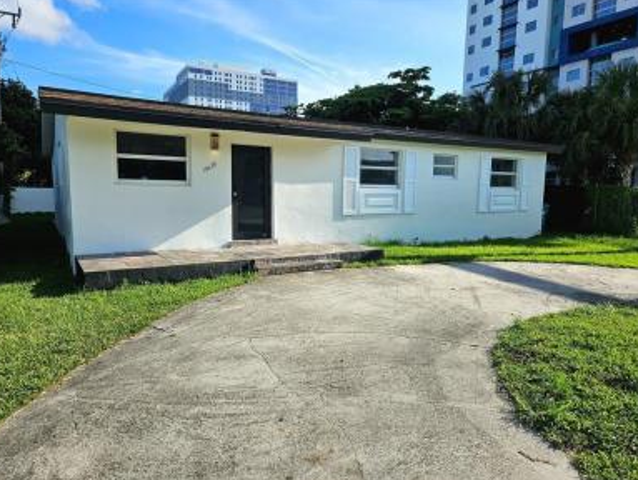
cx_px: 312
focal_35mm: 24
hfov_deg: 71.5
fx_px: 443
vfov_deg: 56.9
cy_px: 242
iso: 25
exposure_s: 1/2000
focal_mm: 5.4
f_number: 1.8
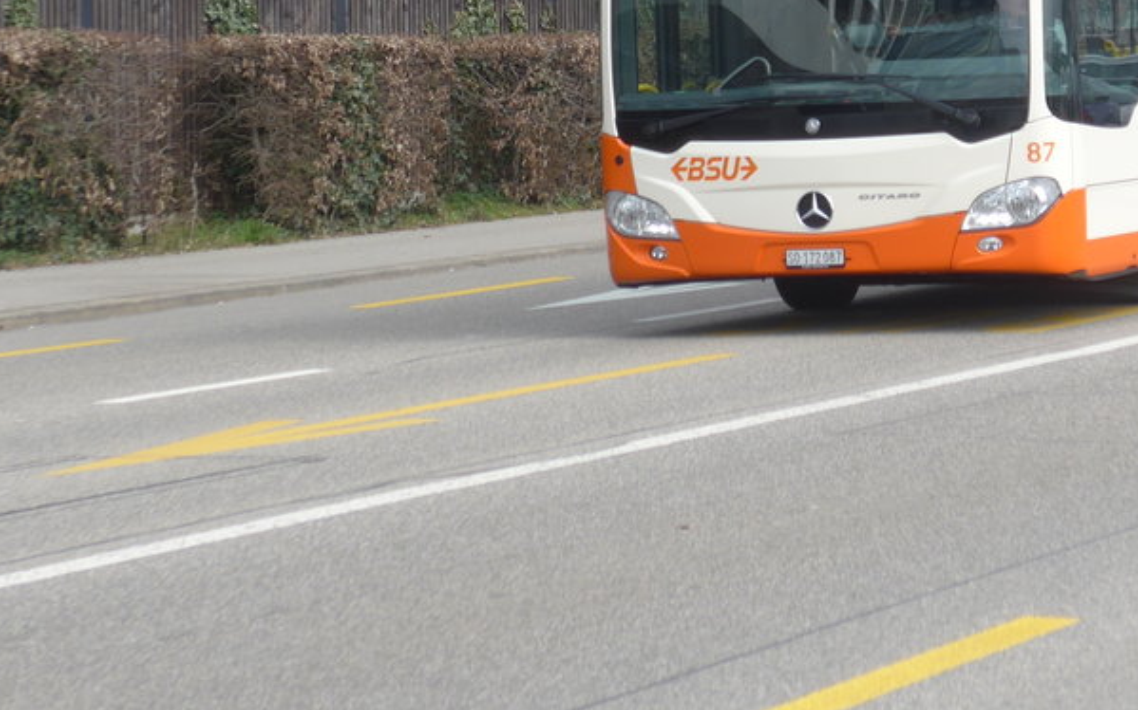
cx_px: 714
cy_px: -137
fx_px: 5271
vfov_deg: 7.6
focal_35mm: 170
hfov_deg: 12.3
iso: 80
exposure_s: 1/320
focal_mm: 17
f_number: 4.5
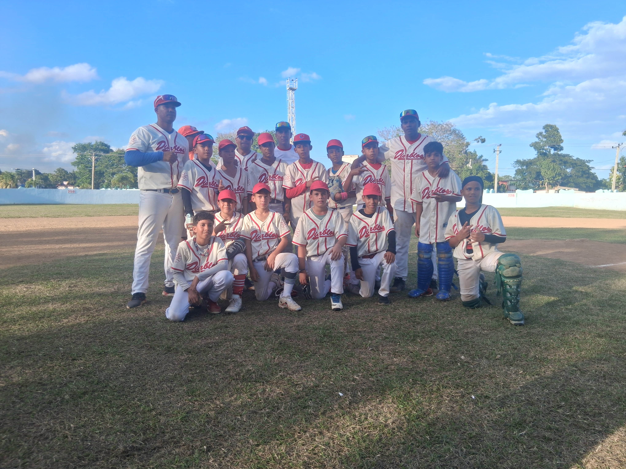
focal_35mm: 26
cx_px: 313
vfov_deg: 53.1
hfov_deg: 67.3
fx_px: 470
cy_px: 234
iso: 25
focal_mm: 3.98
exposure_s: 1/332
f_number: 1.8
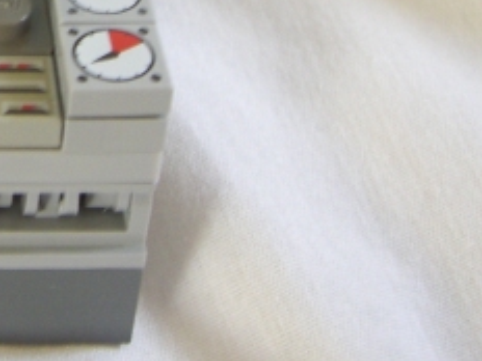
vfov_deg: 13.6
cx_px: -52
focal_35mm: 105
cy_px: -114
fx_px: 1462
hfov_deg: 18.0
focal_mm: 6.2
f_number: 2.7
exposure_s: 1/13
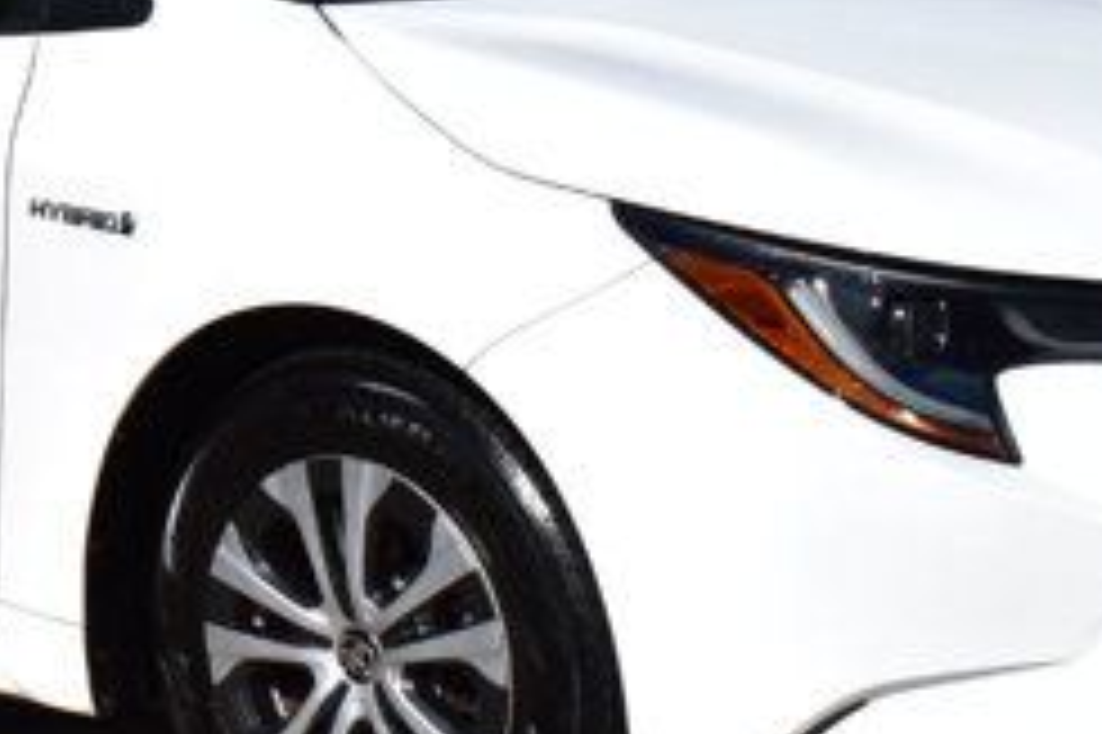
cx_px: -630
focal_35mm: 169
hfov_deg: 11.6
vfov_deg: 8.0
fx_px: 5172
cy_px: -198
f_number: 11
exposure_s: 1/640
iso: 200
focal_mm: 27
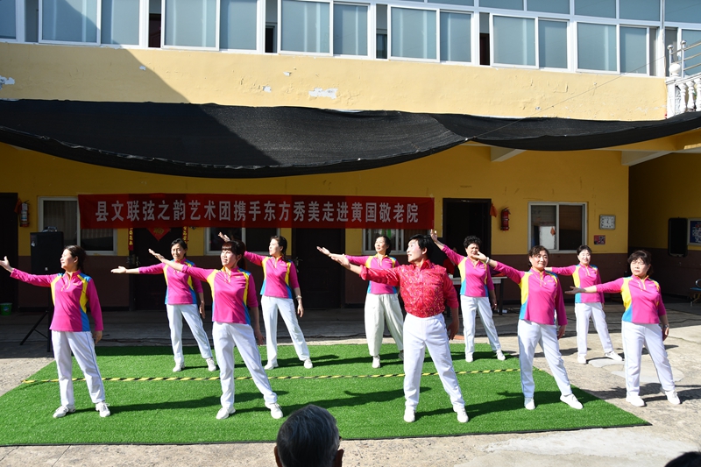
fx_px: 584
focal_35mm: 30
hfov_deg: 61.9
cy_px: 234
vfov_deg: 43.6
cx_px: 350
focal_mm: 20
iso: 100
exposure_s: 1/250
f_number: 8
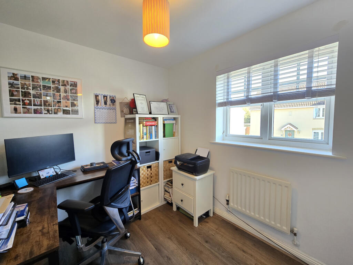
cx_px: 176
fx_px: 133
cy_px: 132
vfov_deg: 89.9
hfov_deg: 106.2
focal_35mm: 13
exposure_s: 1/50
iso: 200
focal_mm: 2.2
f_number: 2.2
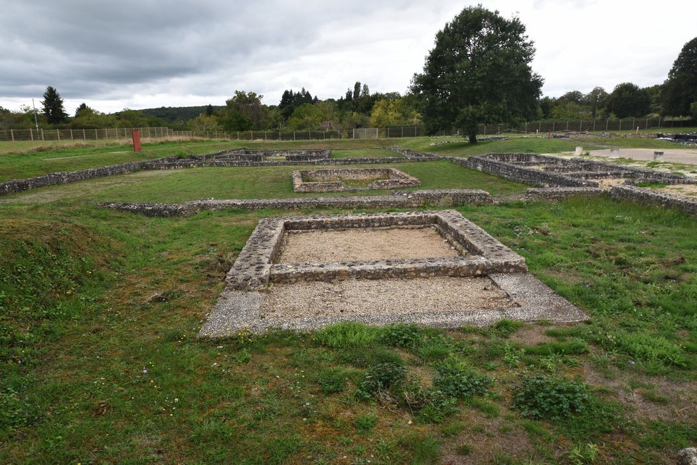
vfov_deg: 53.1
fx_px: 465
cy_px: 232
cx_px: 348
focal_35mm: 24
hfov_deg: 73.7
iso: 360
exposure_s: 1/250
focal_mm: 16
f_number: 8
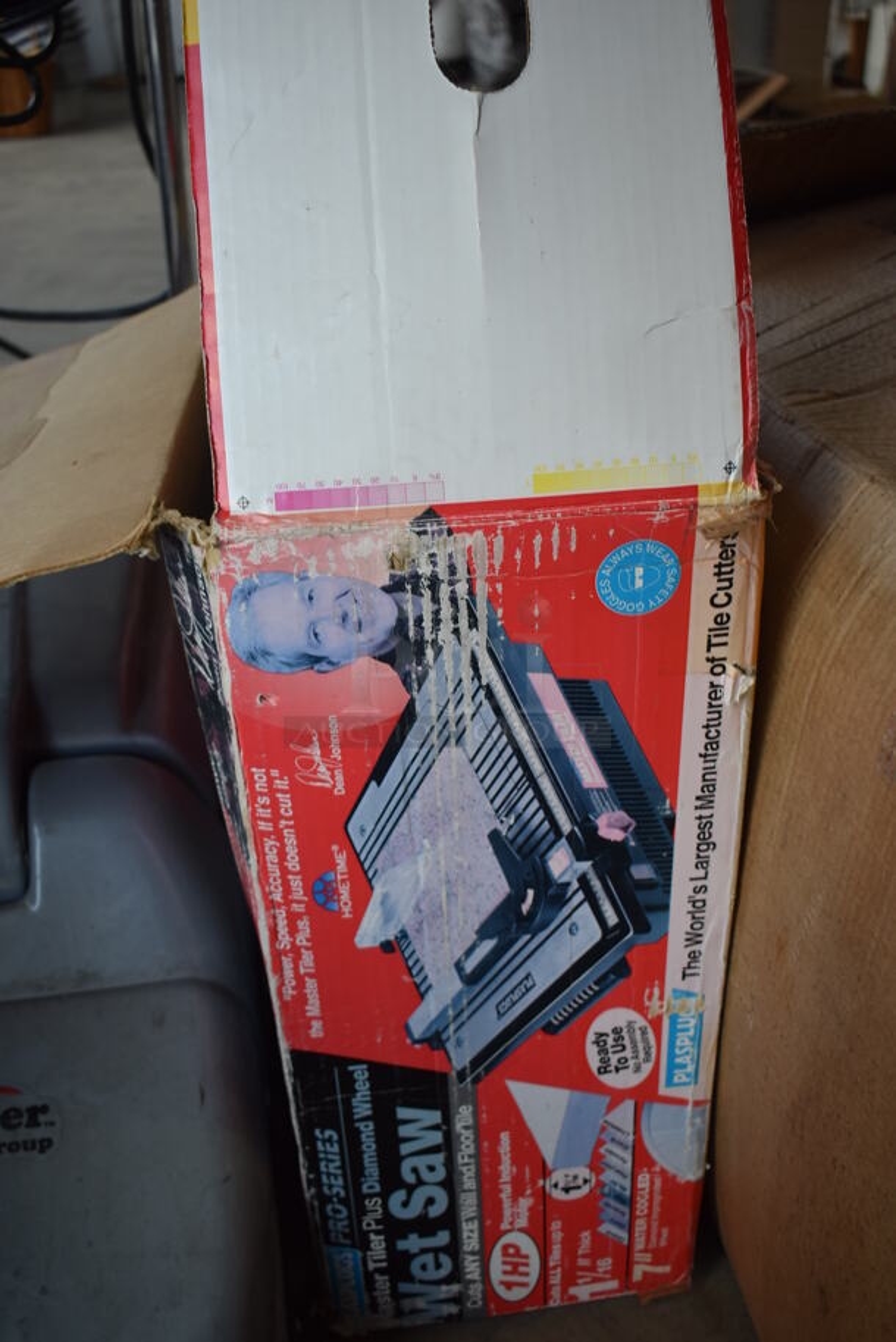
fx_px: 1286
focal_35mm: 34
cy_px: 671
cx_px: 448
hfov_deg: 38.4
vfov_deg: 55.1
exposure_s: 1/250
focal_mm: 23
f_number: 3.8
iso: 400
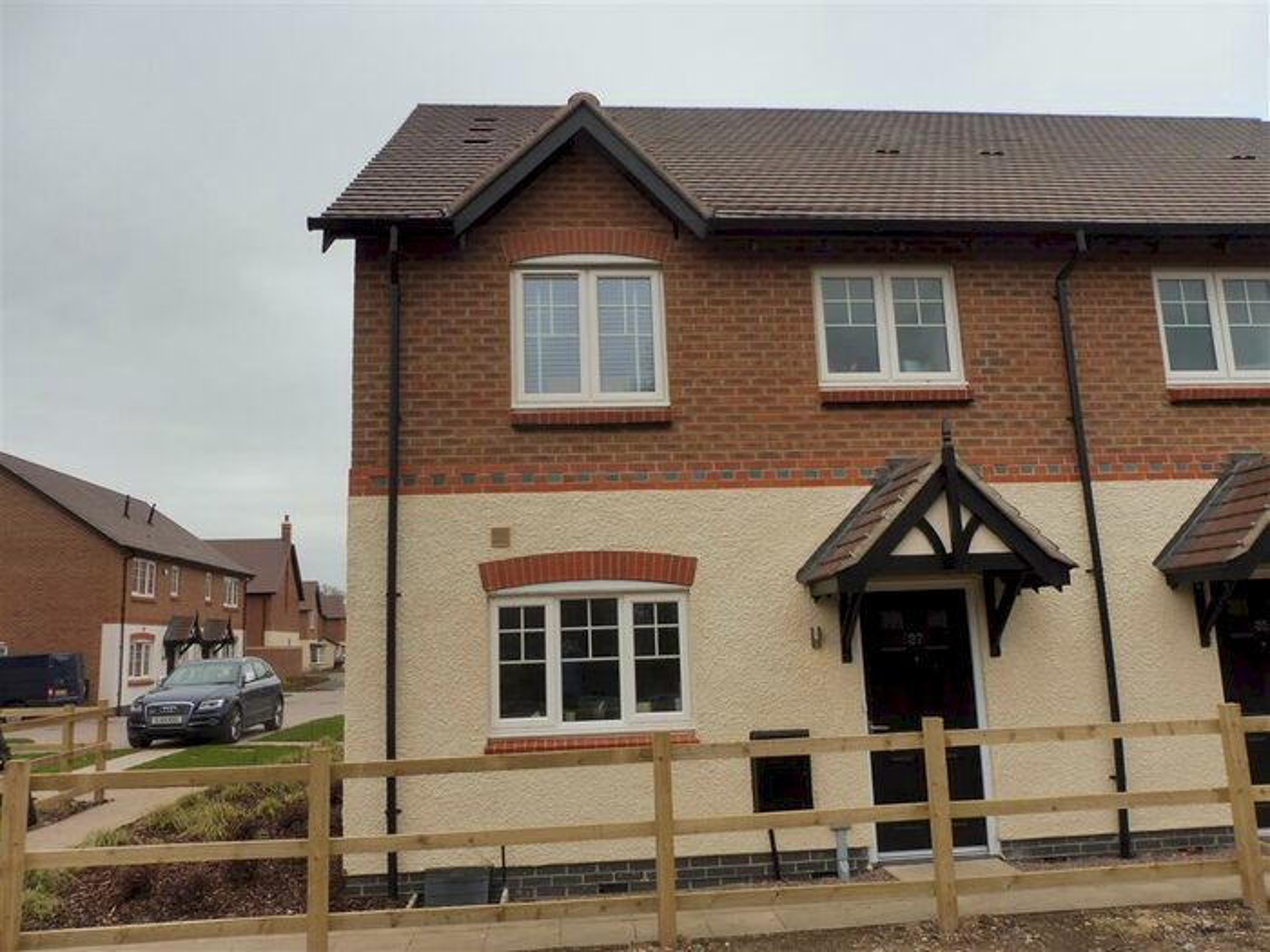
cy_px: 476
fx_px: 881
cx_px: 635
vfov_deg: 56.8
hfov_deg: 71.6
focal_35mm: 24
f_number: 4
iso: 100
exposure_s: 1/320
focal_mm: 4.3
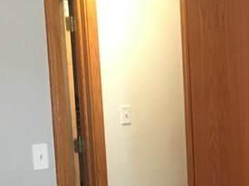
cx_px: 399
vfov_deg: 13.6
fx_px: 777
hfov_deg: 16.3
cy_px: 170
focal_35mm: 108
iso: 200
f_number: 2.2
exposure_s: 1/24
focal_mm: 4.15
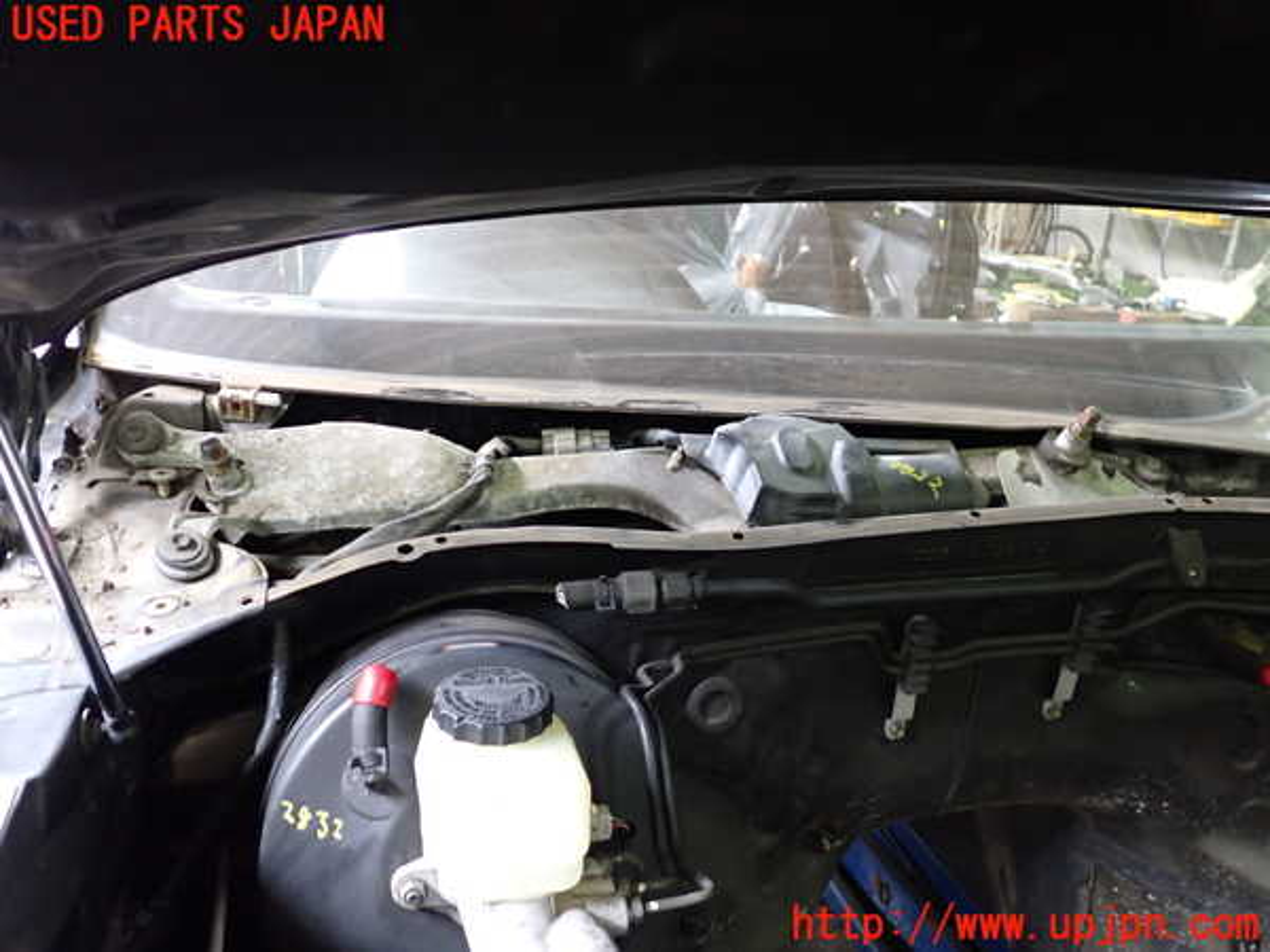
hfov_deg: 60.0
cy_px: 476
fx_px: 1101
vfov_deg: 46.8
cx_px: 635
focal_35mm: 30
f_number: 2.3
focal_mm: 5.4
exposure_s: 1/30
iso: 500
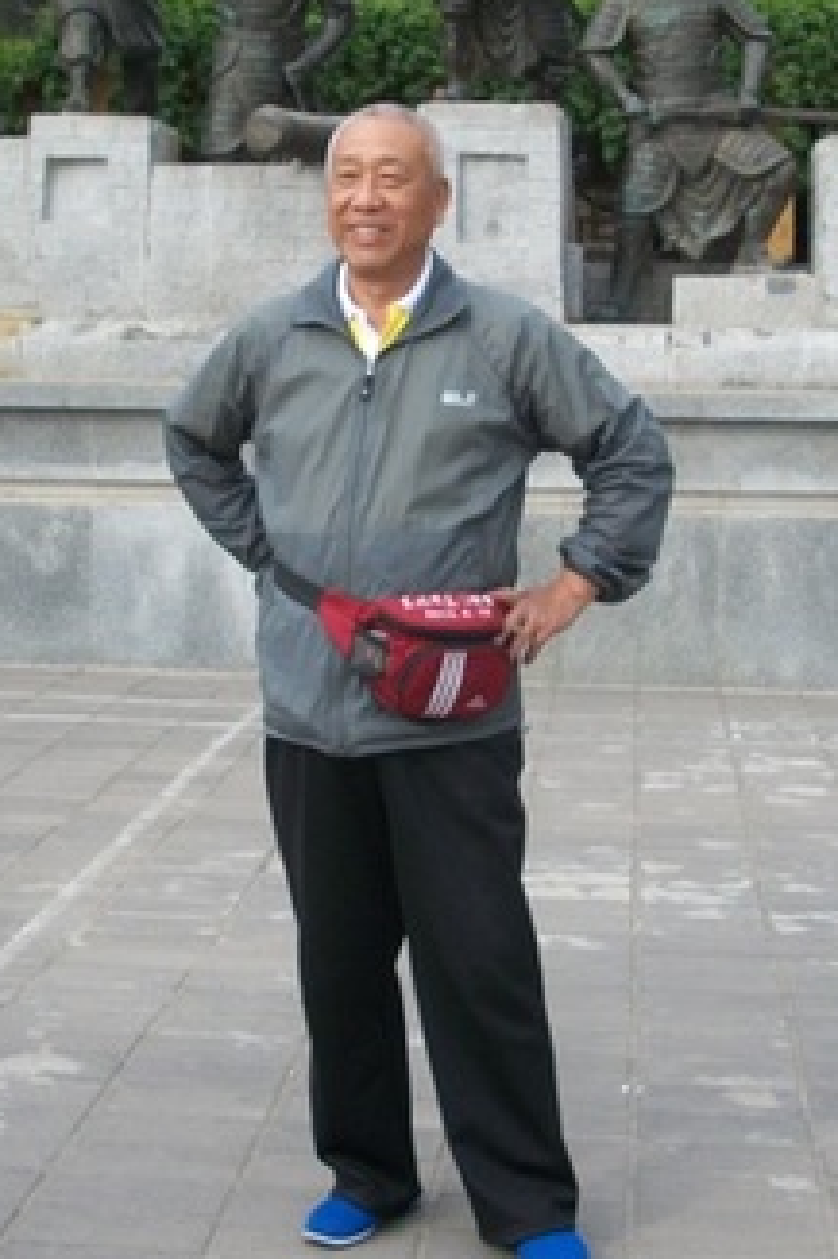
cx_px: 452
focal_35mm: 67
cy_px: 487
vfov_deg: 30.0
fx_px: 2342
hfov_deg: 20.3
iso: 80
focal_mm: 6.3
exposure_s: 1/320
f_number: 3.1
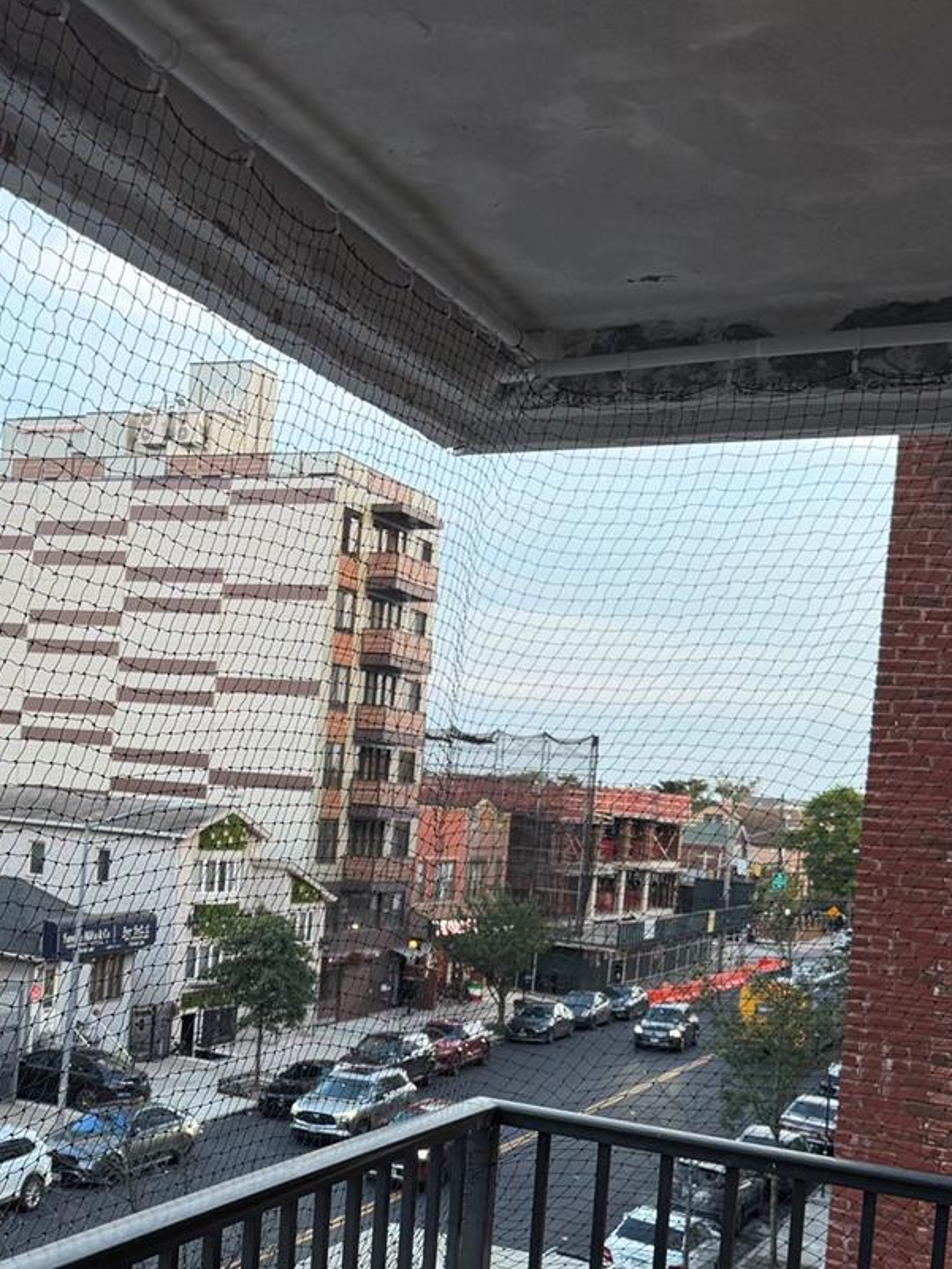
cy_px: 838
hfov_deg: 31.1
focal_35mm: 46
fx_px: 1686
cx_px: 260
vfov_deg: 40.8
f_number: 1.78
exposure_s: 1/120
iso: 125
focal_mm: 6.76
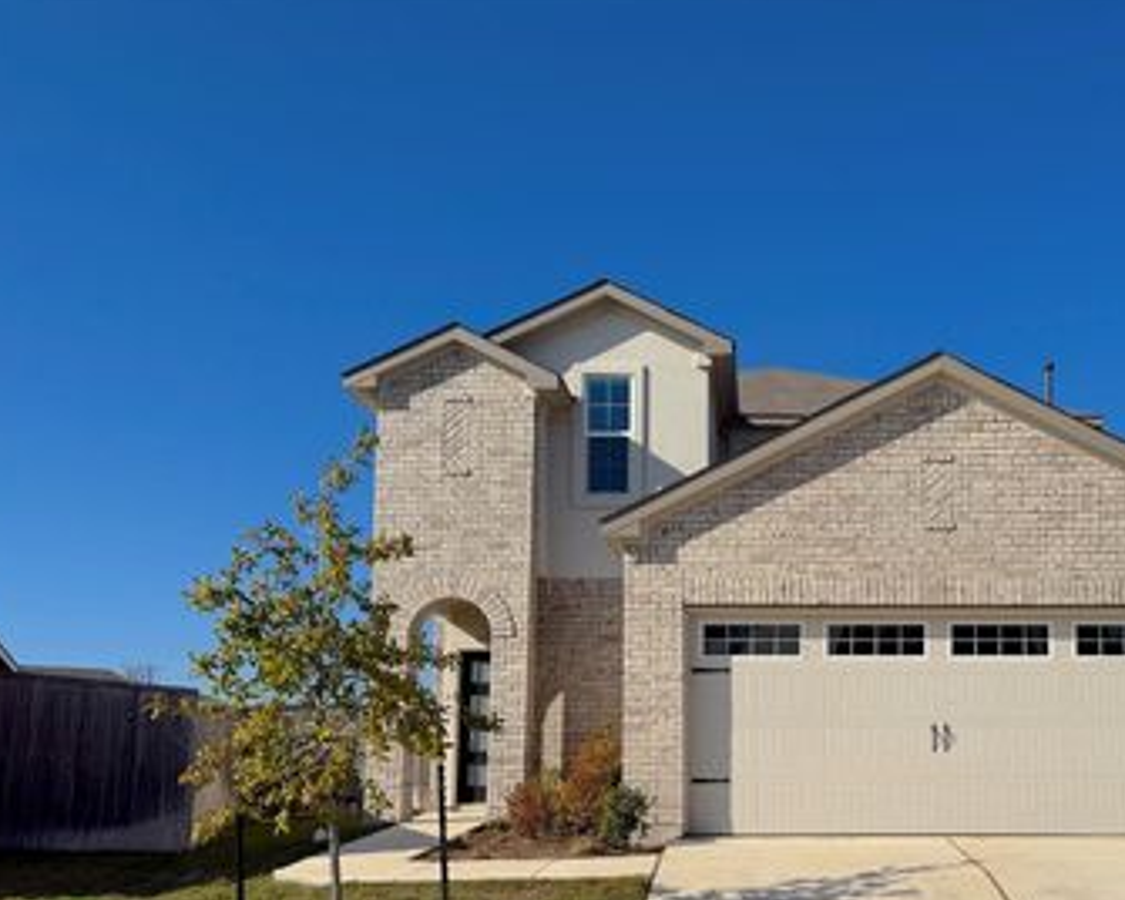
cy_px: 606
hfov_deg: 50.0
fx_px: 1165
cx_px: 803
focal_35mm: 35
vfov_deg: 41.6
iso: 80
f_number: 1.78
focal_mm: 6.76
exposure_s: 1/9091
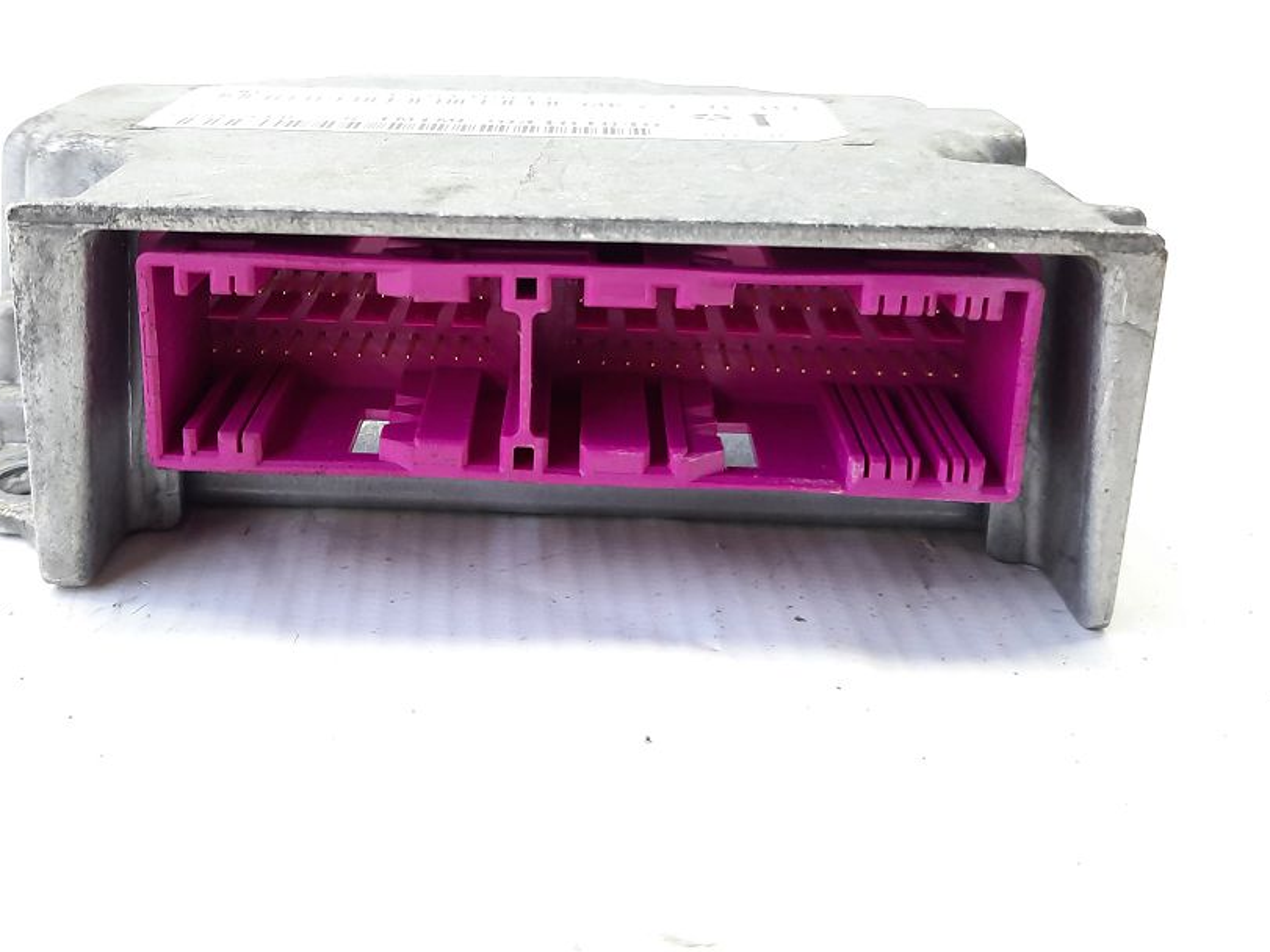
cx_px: 489
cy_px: 280
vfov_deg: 38.0
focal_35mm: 37
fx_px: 1357
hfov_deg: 49.7
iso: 160
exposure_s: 1/50
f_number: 2
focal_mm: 4.6
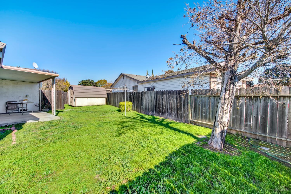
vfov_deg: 81.3
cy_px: 97
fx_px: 113
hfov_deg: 104.2
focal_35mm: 14
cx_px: 146
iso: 100
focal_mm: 14
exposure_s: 1/50
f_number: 14
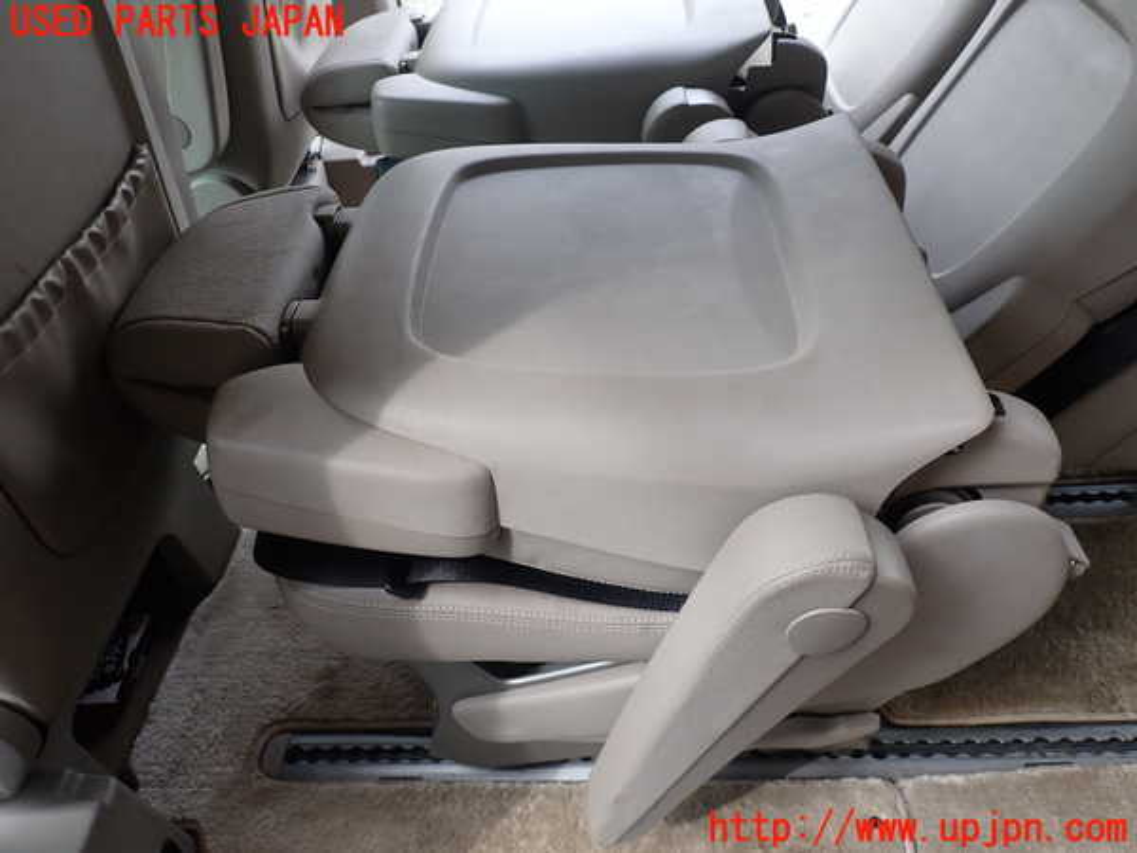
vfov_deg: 54.9
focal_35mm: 25
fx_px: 821
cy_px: 426
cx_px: 568
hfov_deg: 69.4
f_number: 2.8
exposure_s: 1/80
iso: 100
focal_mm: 4.5
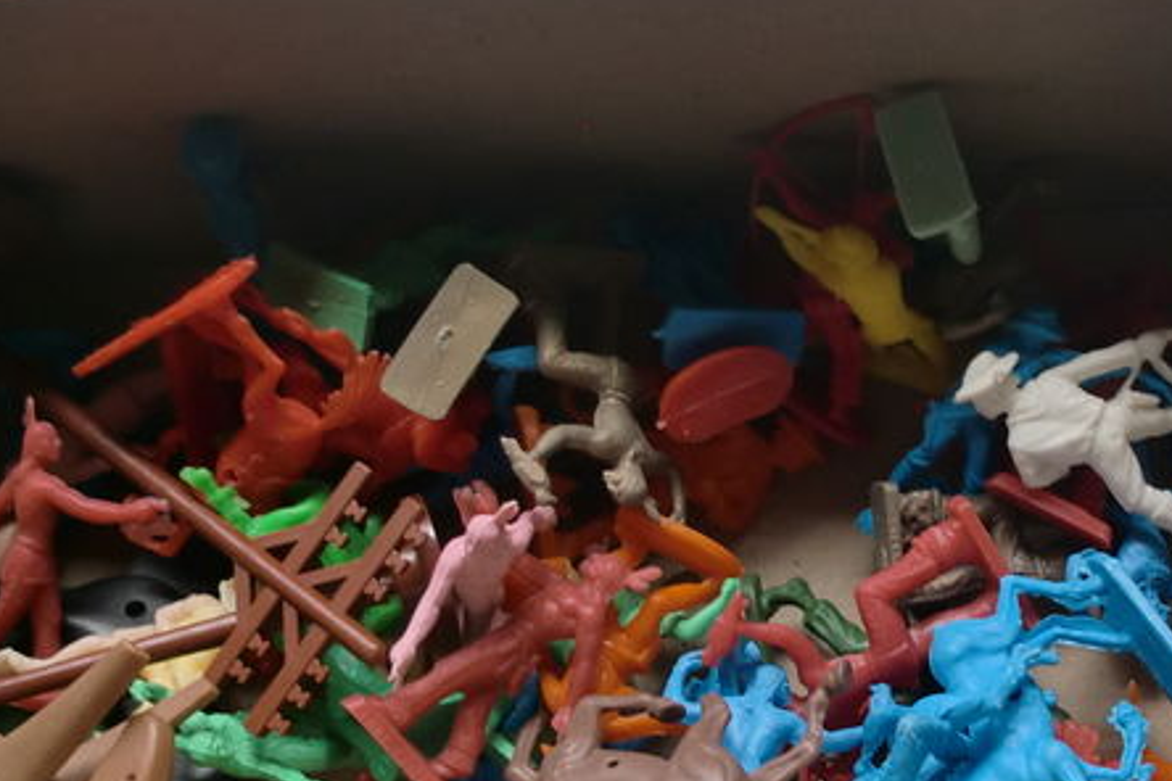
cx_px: 882
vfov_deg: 16.6
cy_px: 575
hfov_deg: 24.5
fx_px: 2669
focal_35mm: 82
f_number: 3.1
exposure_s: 1/320
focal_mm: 6.3
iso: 64
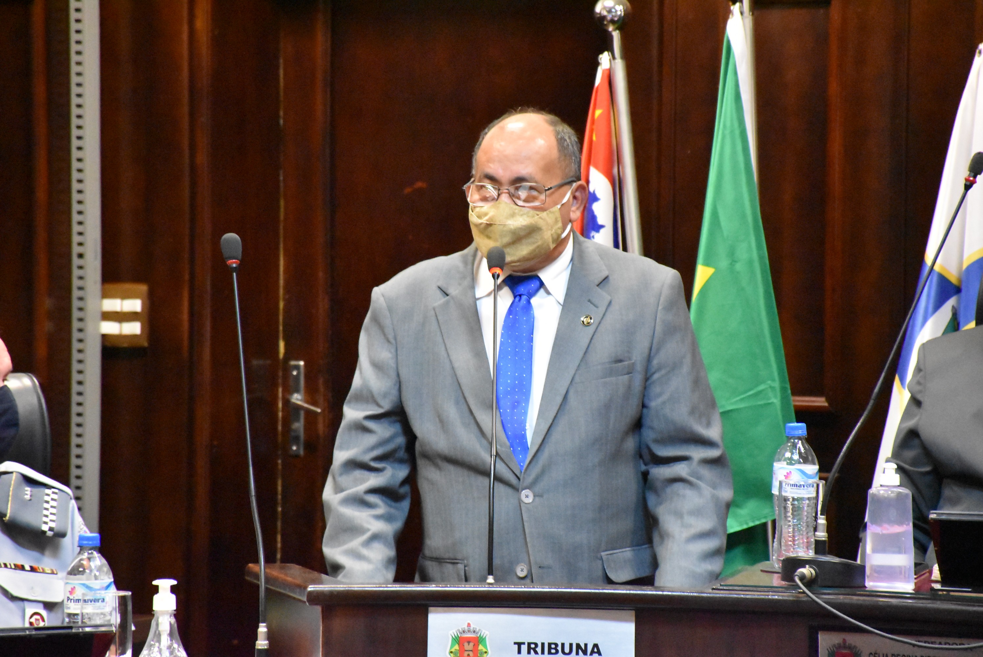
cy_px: 328
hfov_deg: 9.8
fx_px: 5738
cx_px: 492
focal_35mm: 210
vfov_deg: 6.6
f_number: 5.6
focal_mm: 140
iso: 12800
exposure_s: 1/100
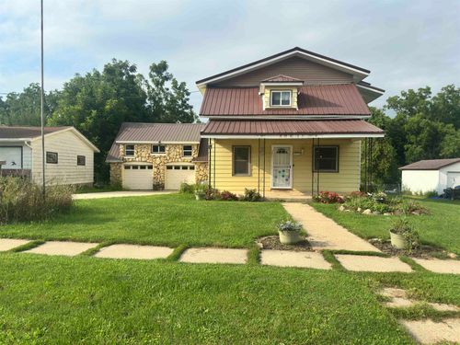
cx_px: 230
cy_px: 172
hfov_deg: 71.6
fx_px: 319
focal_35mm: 24
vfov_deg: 56.8
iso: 100
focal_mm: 6.86
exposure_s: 1/4854
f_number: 1.78
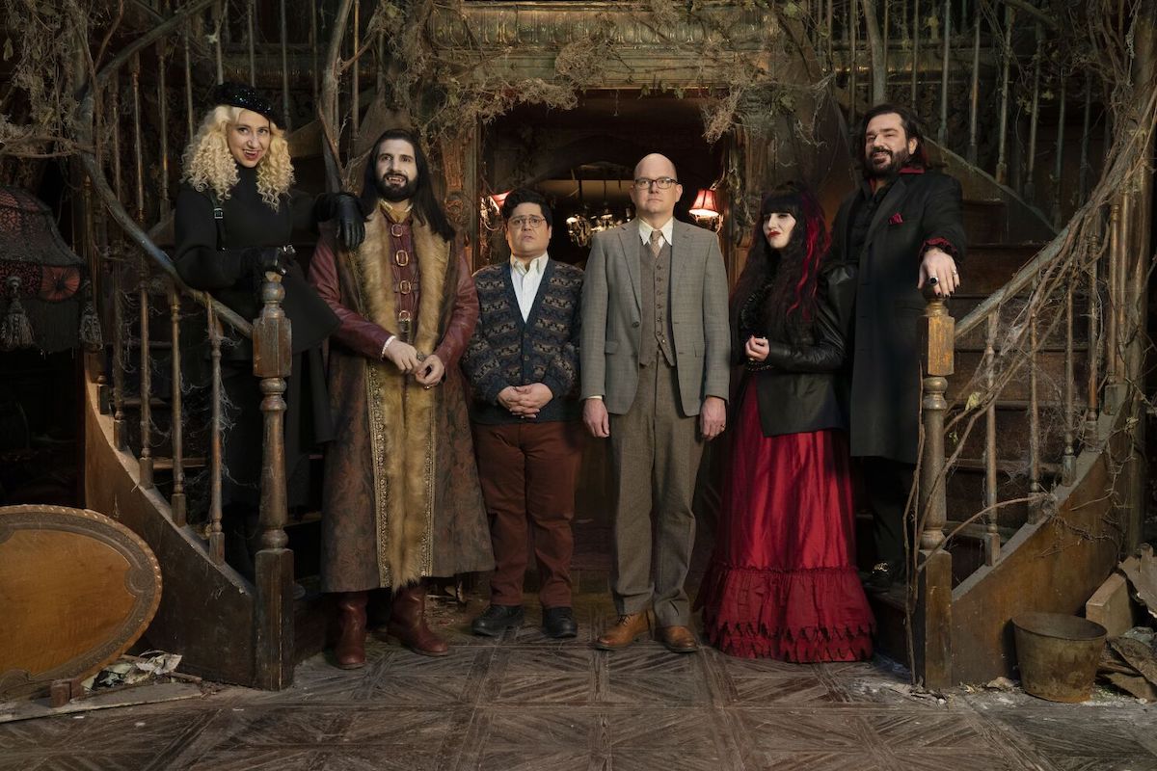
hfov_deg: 50.7
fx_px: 1221
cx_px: 578
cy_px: 386
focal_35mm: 38
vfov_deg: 35.1
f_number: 5.6
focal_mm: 38
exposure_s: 1/15
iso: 2000
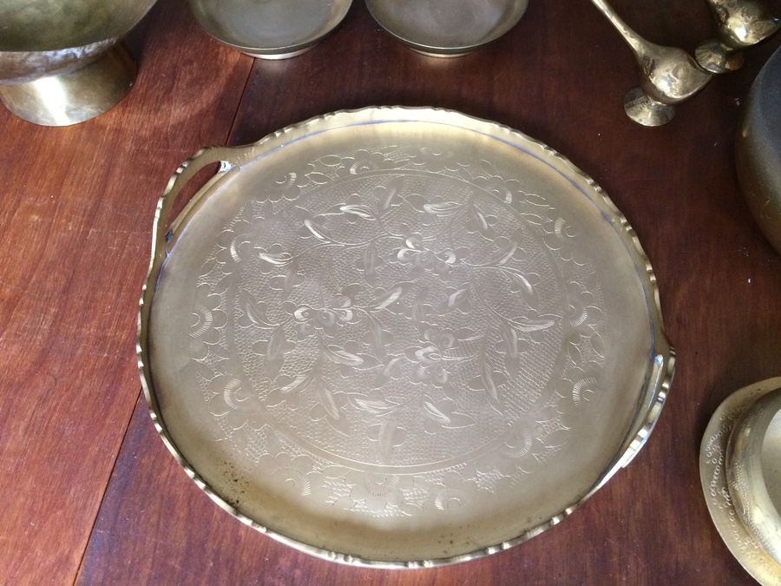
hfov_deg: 60.0
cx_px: 390
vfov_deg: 46.8
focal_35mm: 30
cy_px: 293
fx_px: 677
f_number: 2.2
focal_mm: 4.12
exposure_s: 1/30
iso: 200
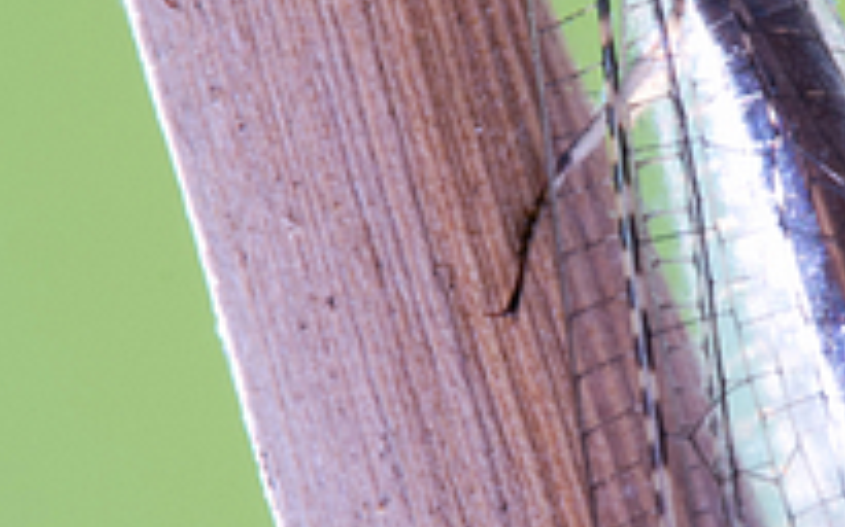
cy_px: 284
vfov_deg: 1.6
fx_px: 18533
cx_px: 635
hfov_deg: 2.6
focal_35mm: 805
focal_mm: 180
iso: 200
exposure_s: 1/6
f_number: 11
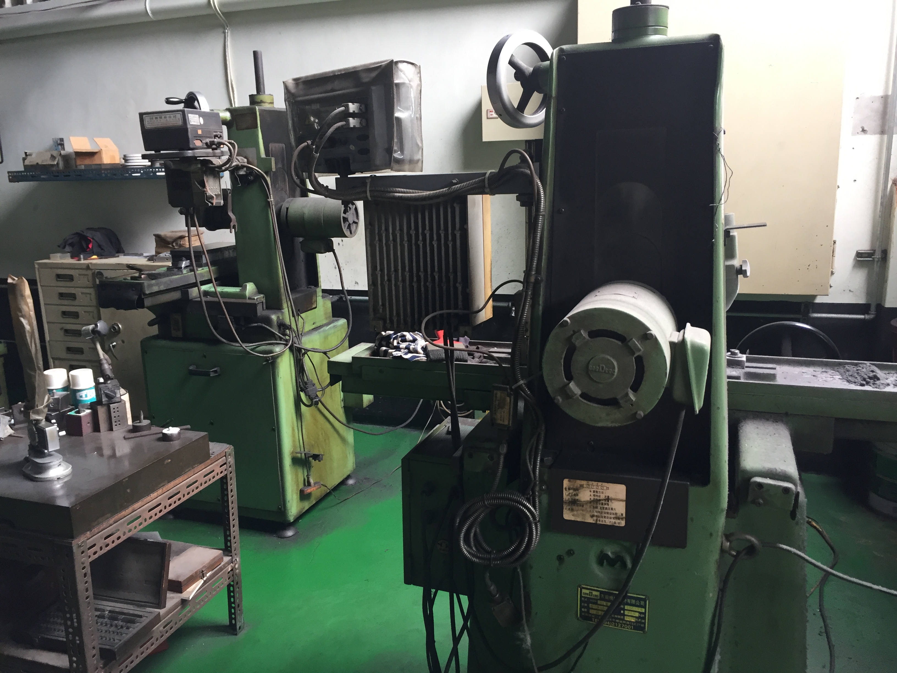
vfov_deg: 48.2
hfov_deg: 61.7
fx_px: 751
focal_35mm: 29
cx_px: 448
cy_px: 336
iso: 40
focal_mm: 4.15
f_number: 2.2
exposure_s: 1/30
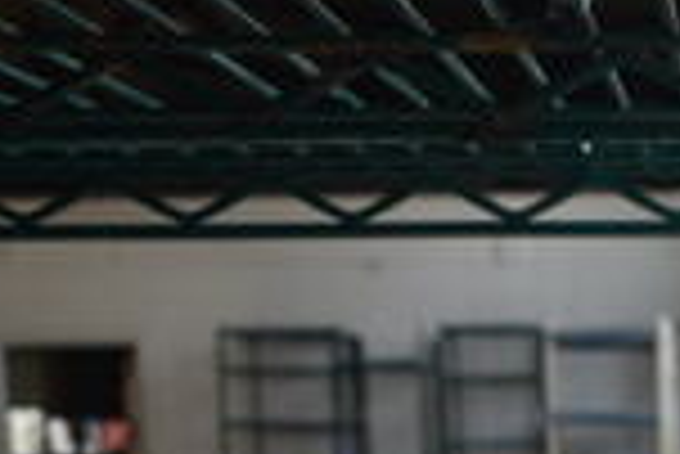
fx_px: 2061
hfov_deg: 17.6
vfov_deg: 11.6
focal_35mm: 109
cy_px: 827
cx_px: 865
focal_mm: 18
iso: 100
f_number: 5
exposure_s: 1/100
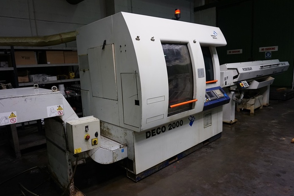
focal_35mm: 25
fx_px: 204
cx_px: 146
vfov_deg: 51.3
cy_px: 100
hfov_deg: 71.5
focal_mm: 16
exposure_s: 1/60
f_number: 4
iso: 500
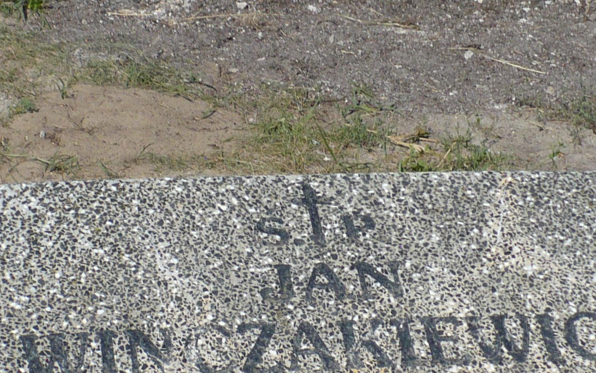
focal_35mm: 107
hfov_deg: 19.5
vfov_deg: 11.9
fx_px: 1738
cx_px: 266
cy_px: 460
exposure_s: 1/250
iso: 100
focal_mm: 6.1
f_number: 8
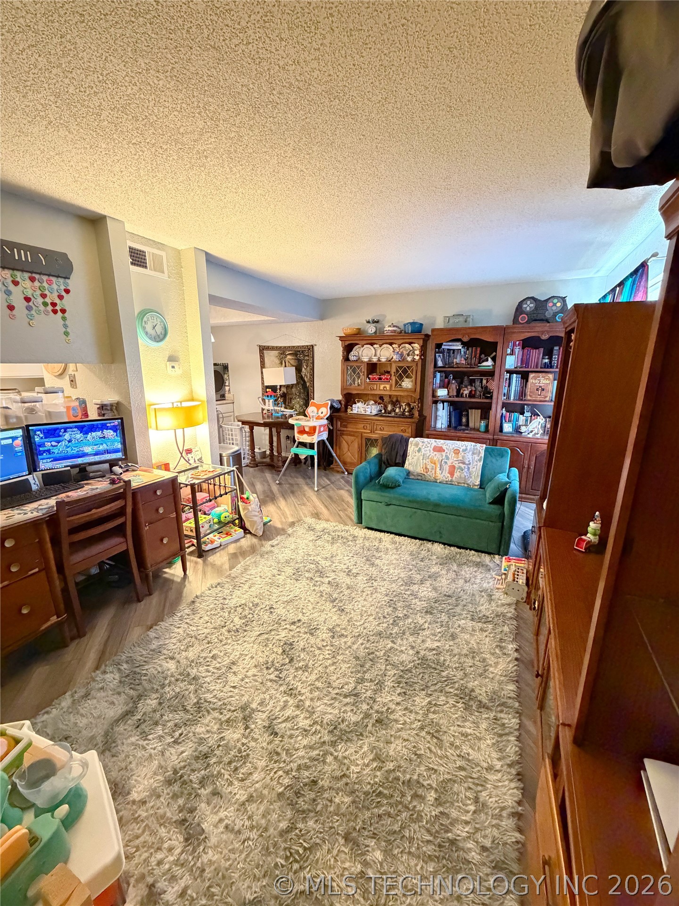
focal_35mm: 14
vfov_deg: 102.1
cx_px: 340
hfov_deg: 85.7
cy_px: 453
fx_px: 366
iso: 1000
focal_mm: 2.22
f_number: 2.2
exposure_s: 1/40
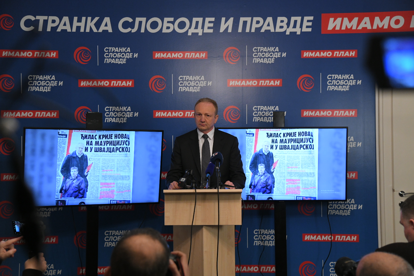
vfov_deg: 27.0
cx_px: 207
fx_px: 575
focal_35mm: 50
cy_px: 138
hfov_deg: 39.6
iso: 3200
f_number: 4
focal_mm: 50
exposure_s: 1/160
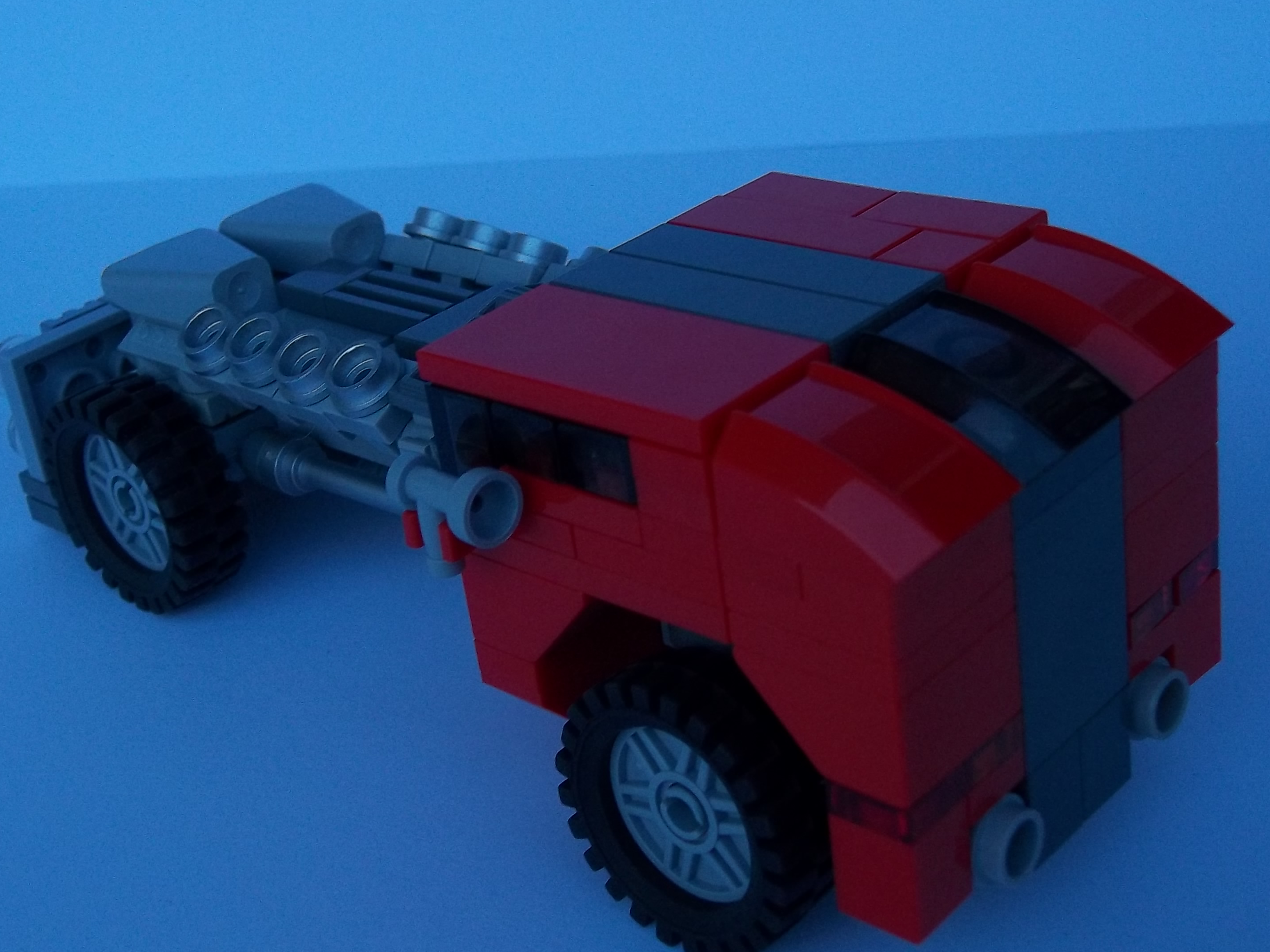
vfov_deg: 26.1
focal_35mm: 56
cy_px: 432
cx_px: 561
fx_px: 2055
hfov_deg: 34.3
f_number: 3.2
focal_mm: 7.1
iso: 80
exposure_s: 1/40
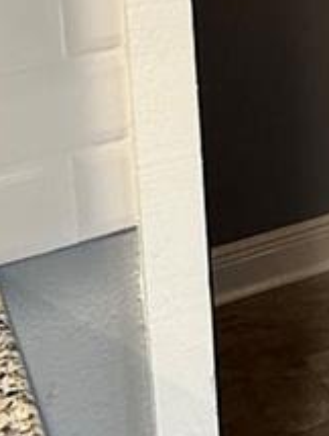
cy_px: -116
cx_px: 485
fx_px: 986
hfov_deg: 17.2
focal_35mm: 78
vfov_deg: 22.6
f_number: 2.2
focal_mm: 2.22
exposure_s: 1/67
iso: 320
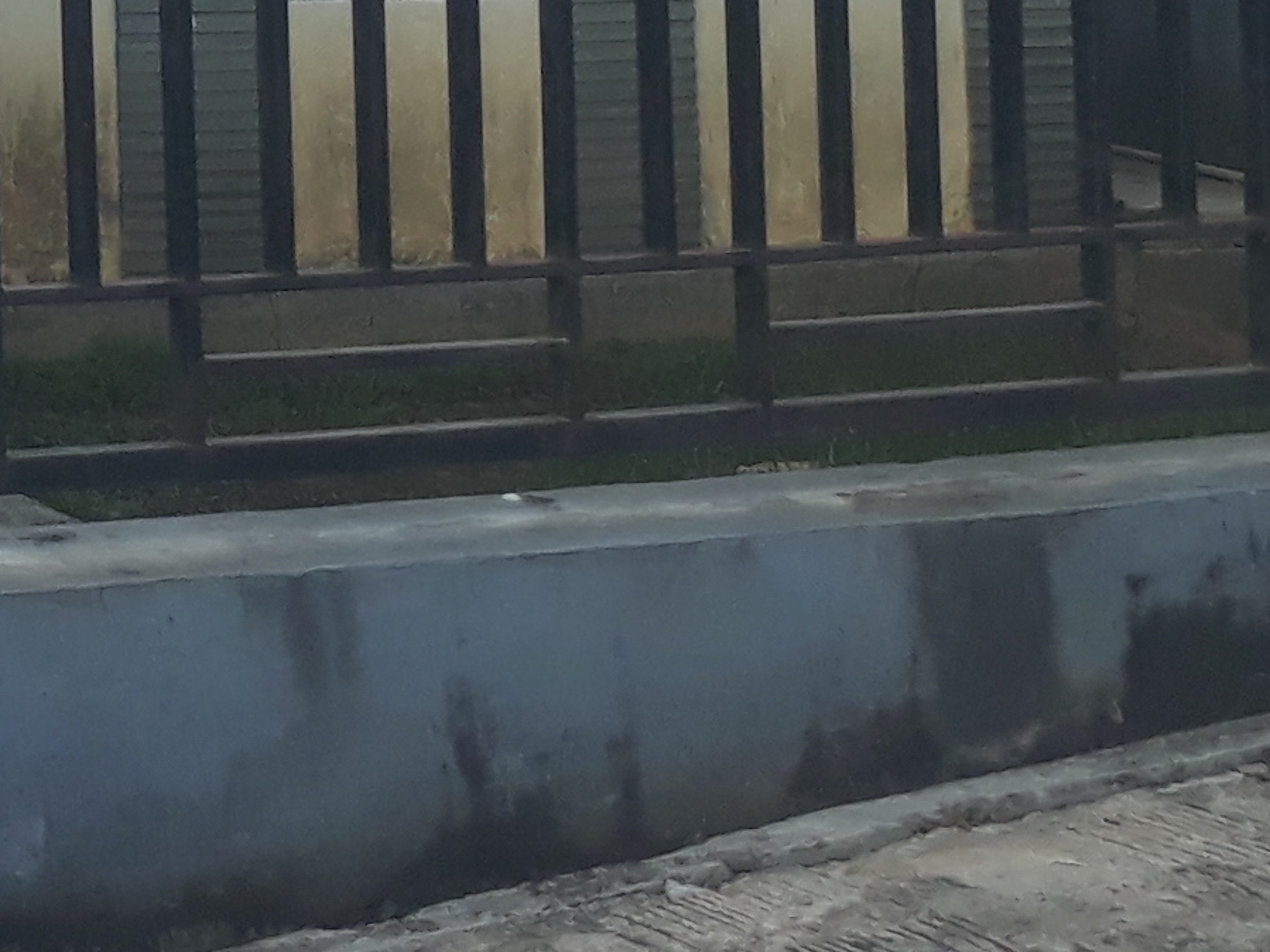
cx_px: -1009
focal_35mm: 124
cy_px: -581
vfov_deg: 11.3
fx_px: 4549
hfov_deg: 14.1
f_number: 1.9
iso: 40
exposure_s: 1/108
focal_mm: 3.6
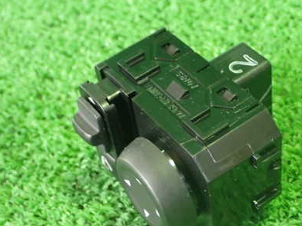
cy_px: 135
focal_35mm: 77
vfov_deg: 19.1
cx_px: 205
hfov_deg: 25.2
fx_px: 671
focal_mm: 9.01
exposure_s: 1/15
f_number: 3.2
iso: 800
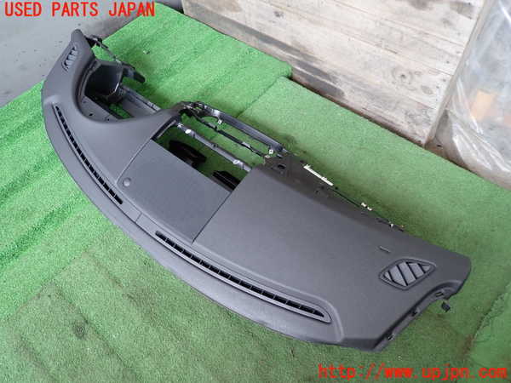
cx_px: 256
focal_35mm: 25
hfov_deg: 69.4
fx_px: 369
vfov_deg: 54.9
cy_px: 192
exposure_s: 1/60
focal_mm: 4.5
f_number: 2
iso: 100
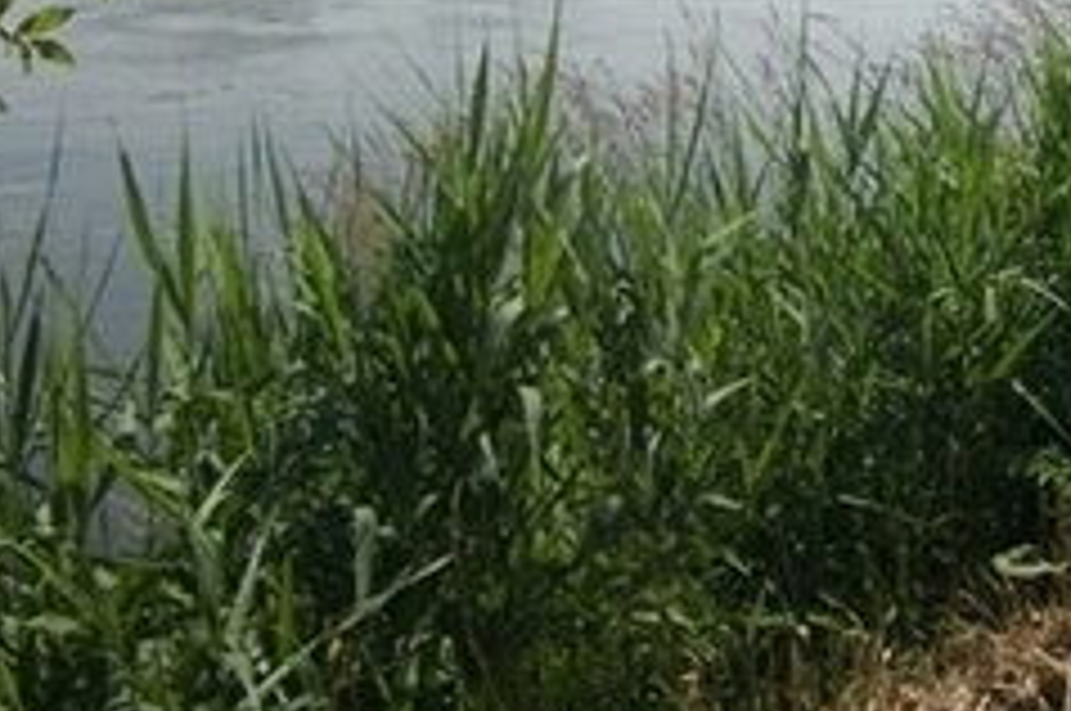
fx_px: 2496
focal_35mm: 84
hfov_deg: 23.1
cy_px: -266
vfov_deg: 15.3
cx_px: 1102
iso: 200
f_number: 8.8
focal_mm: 5.7
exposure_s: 1/500
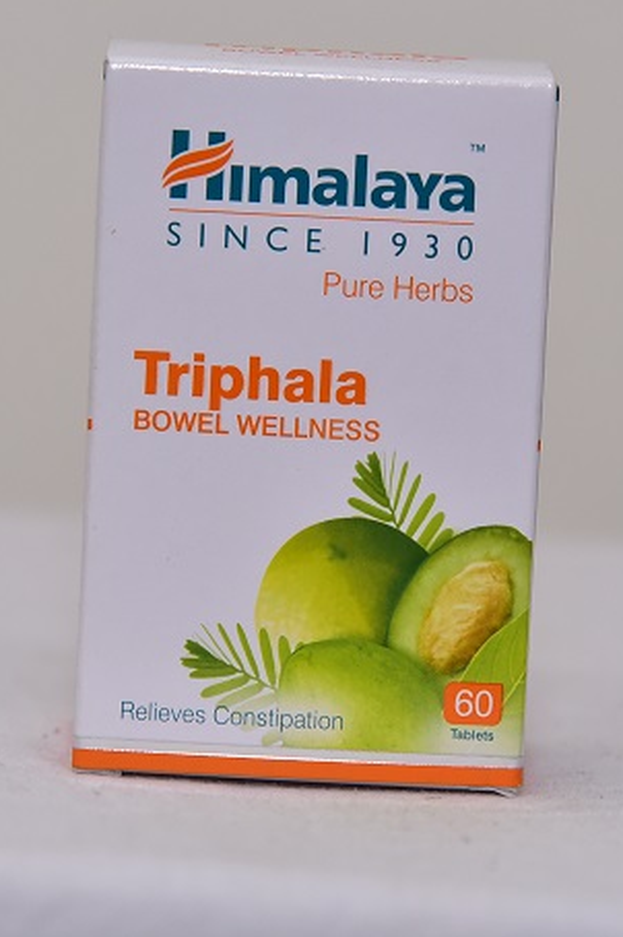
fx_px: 3613
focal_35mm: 139
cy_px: 417
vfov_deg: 14.8
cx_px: 318
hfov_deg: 9.9
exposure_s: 1/160
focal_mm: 120
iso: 1600
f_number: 5.6
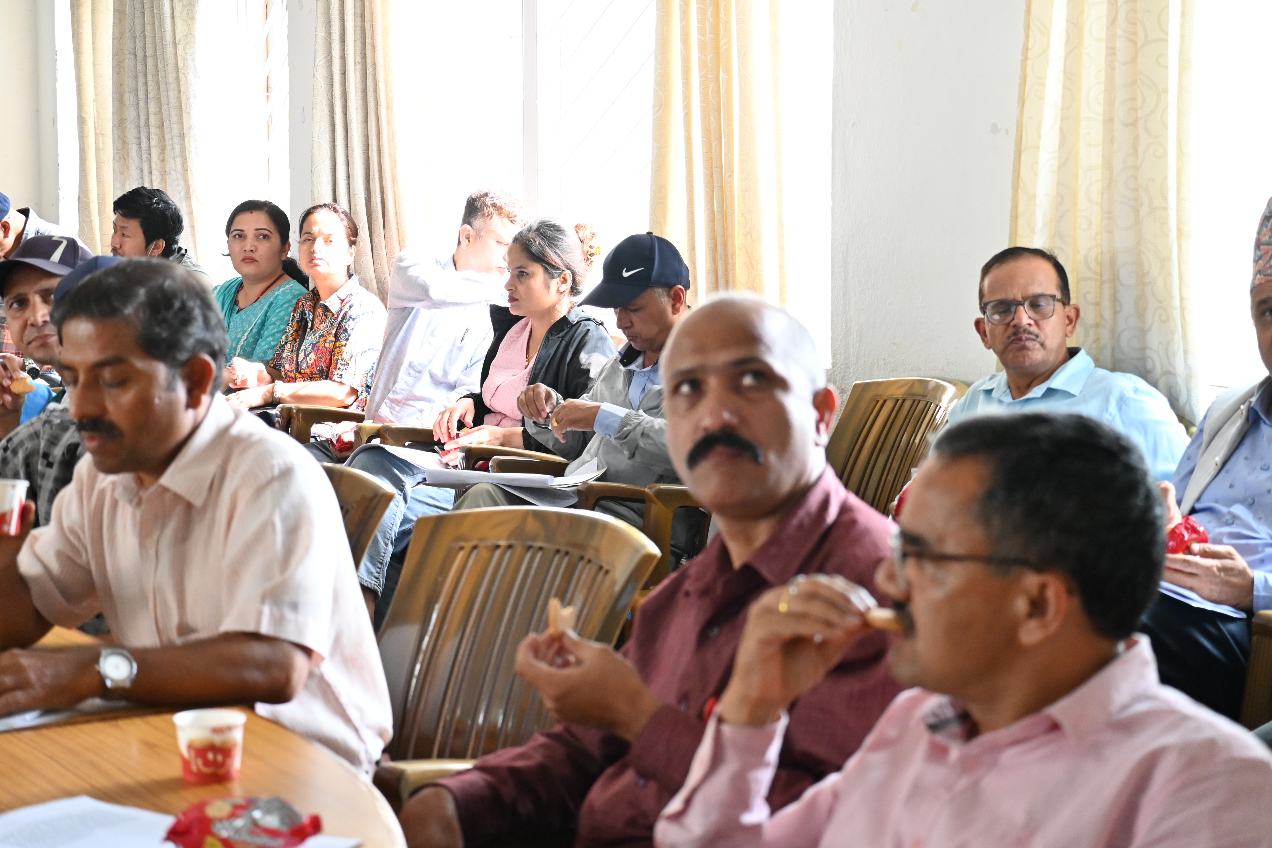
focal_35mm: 75
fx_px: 2650
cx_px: 636
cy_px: 424
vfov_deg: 18.2
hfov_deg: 27.0
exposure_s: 1/125
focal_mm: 50
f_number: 4.5
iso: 1600
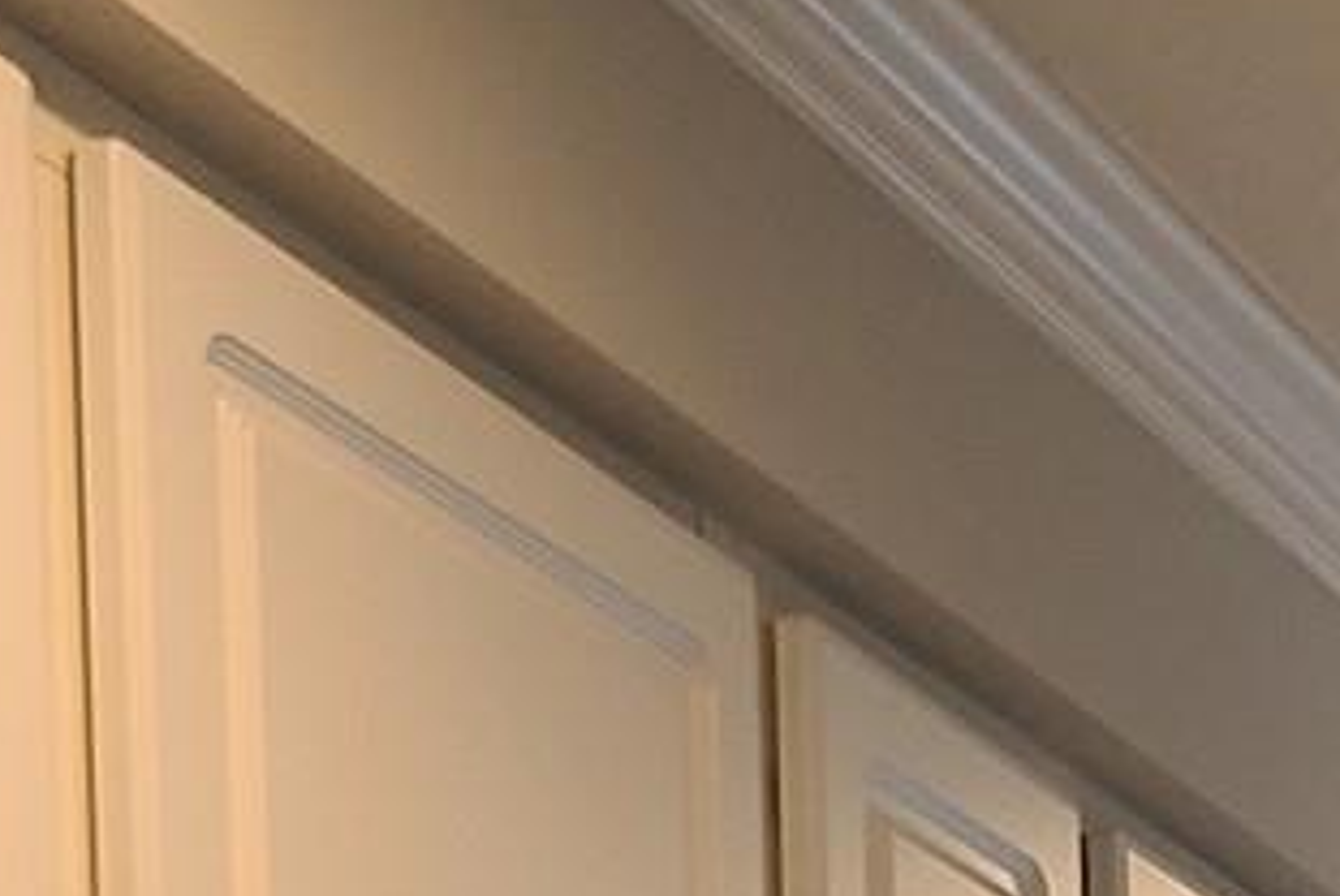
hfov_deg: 13.1
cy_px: 2468
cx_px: 2551
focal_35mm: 139
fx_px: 5179
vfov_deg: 8.6
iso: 125
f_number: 1.8
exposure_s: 1/60
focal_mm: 5.4
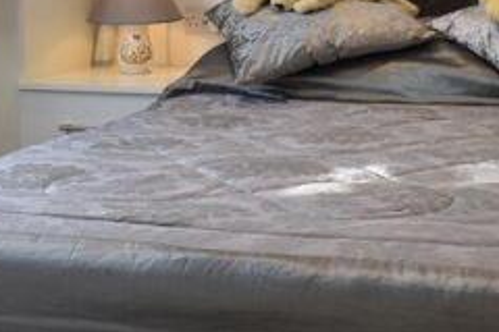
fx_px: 1137
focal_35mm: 82
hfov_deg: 23.5
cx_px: 518
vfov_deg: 16.2
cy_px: -34
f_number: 13
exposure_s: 1/3
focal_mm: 20
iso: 100
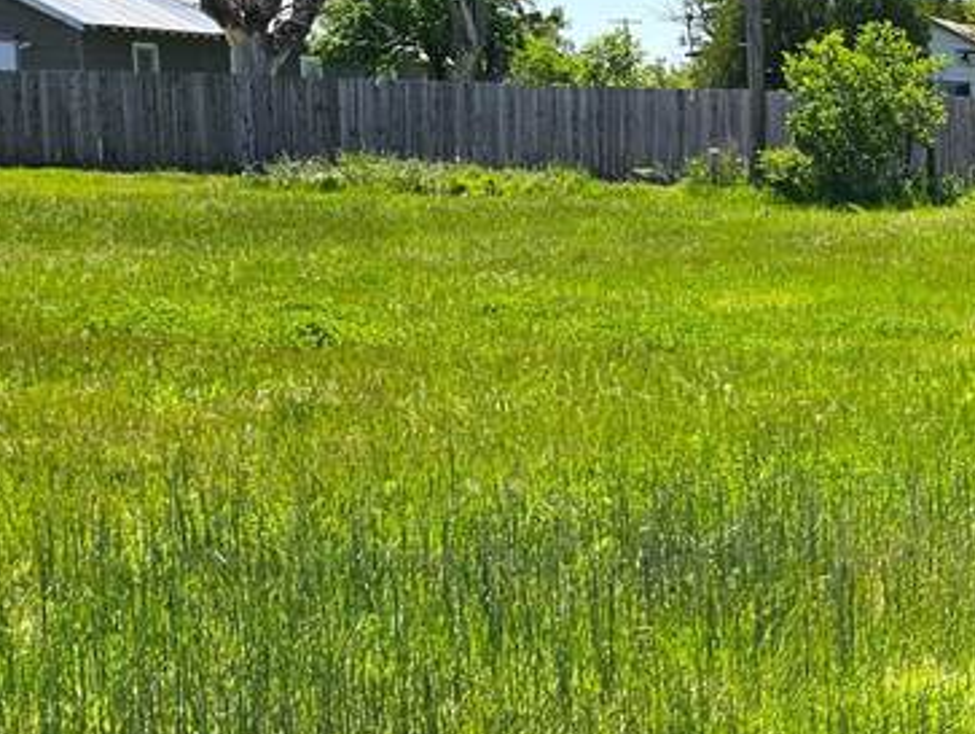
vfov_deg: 18.2
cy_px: 519
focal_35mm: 81
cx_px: 1630
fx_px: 2284
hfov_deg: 19.5
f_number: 1.7
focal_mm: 6.3
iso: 10
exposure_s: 1/1245
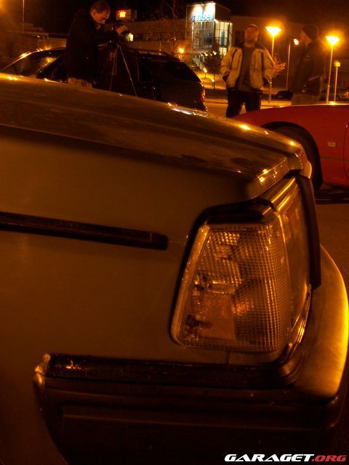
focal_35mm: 56
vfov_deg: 34.3
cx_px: 174
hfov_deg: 26.1
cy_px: 232
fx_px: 753
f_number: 3.3
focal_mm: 9.4
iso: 80
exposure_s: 2
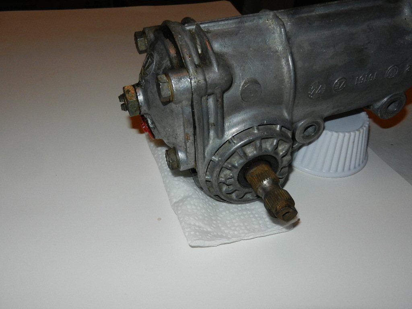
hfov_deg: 61.7
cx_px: 206
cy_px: 154
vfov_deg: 48.2
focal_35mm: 29
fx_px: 345
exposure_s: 1/30
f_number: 7.2
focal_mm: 5.1
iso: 200
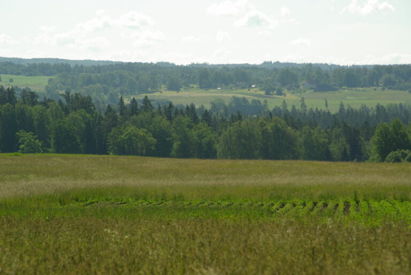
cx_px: 206
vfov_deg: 6.8
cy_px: 138
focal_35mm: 202
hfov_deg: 10.1
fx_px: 2314
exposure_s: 1/1500
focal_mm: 135
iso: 400
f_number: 6.7
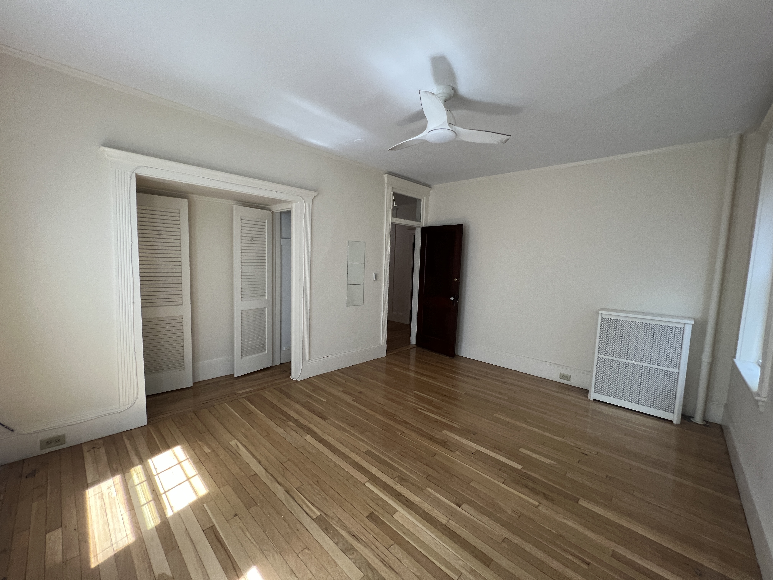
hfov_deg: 106.2
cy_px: 290
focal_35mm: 13
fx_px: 290
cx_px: 386
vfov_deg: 89.9
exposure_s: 1/60
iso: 160
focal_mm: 1.57
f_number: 1.8
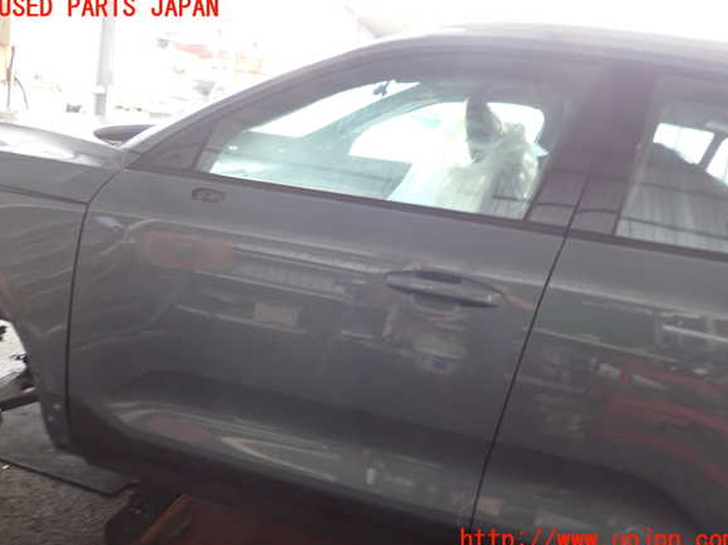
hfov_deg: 58.4
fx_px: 652
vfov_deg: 45.4
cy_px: 274
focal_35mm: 31
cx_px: 367
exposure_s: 1/30
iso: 250
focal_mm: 5.4
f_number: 2.3
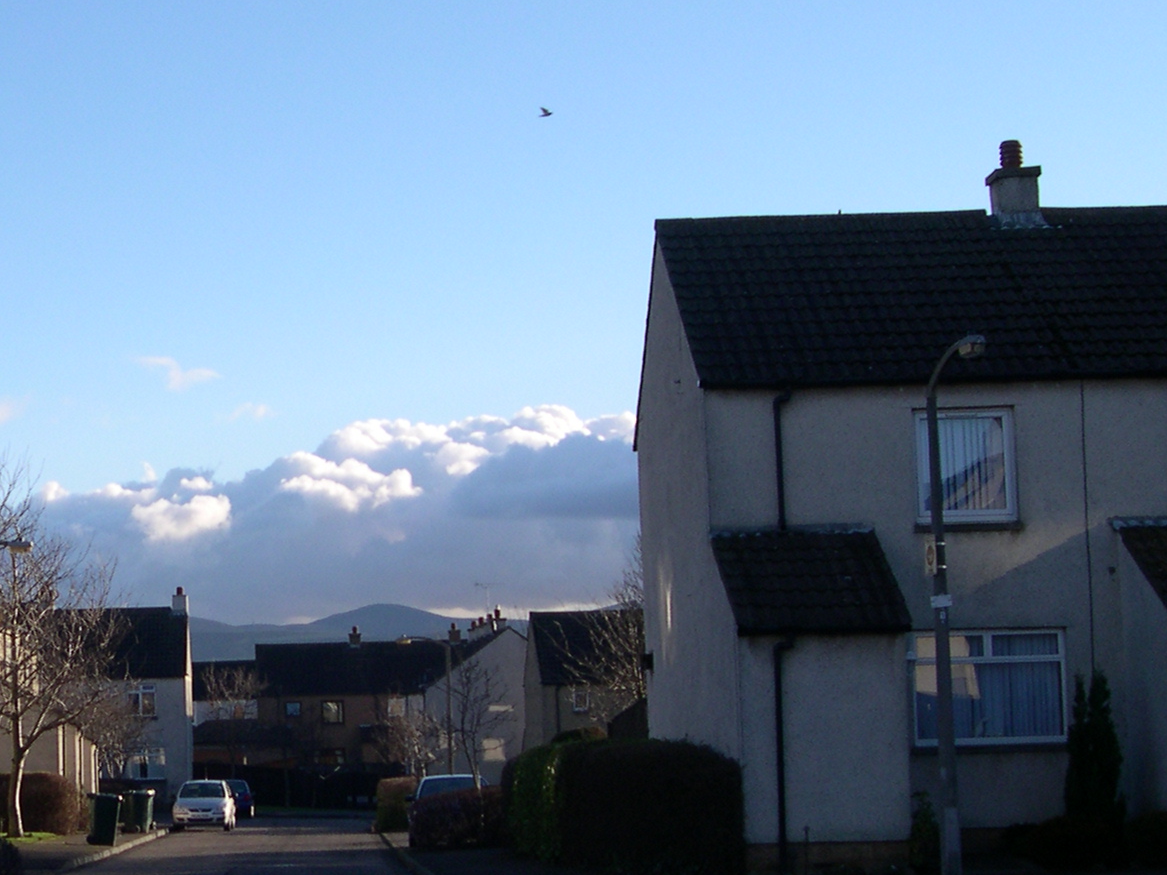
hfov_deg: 25.4
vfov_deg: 19.9
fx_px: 2494
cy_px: 522
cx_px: 96
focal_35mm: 74
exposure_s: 1/128
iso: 100
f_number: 7.6
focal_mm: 8
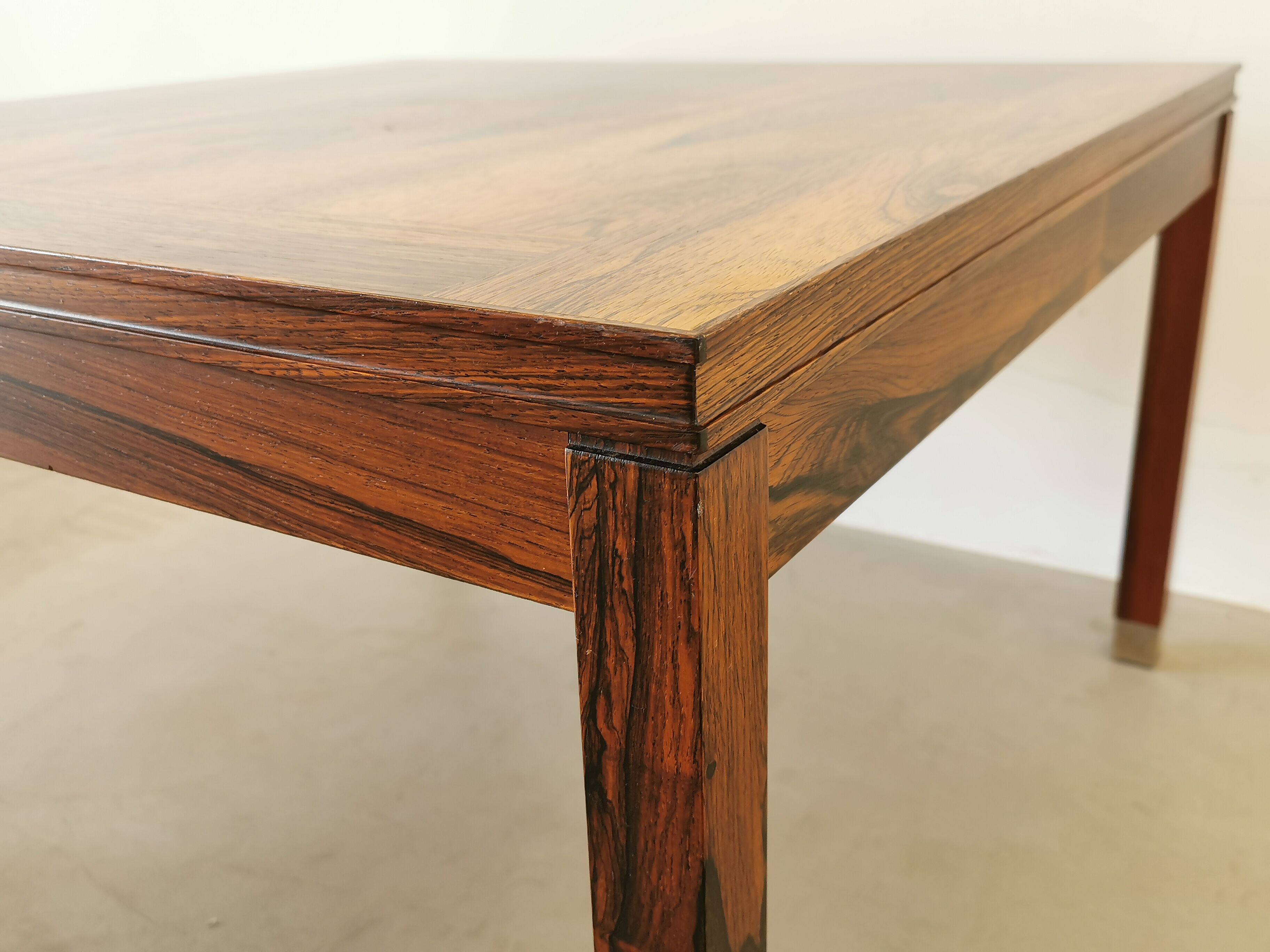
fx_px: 1211
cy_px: 476
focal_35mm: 33
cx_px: 635
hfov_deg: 55.4
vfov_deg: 42.9
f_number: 1.8
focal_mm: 5.58
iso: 100
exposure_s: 1/100
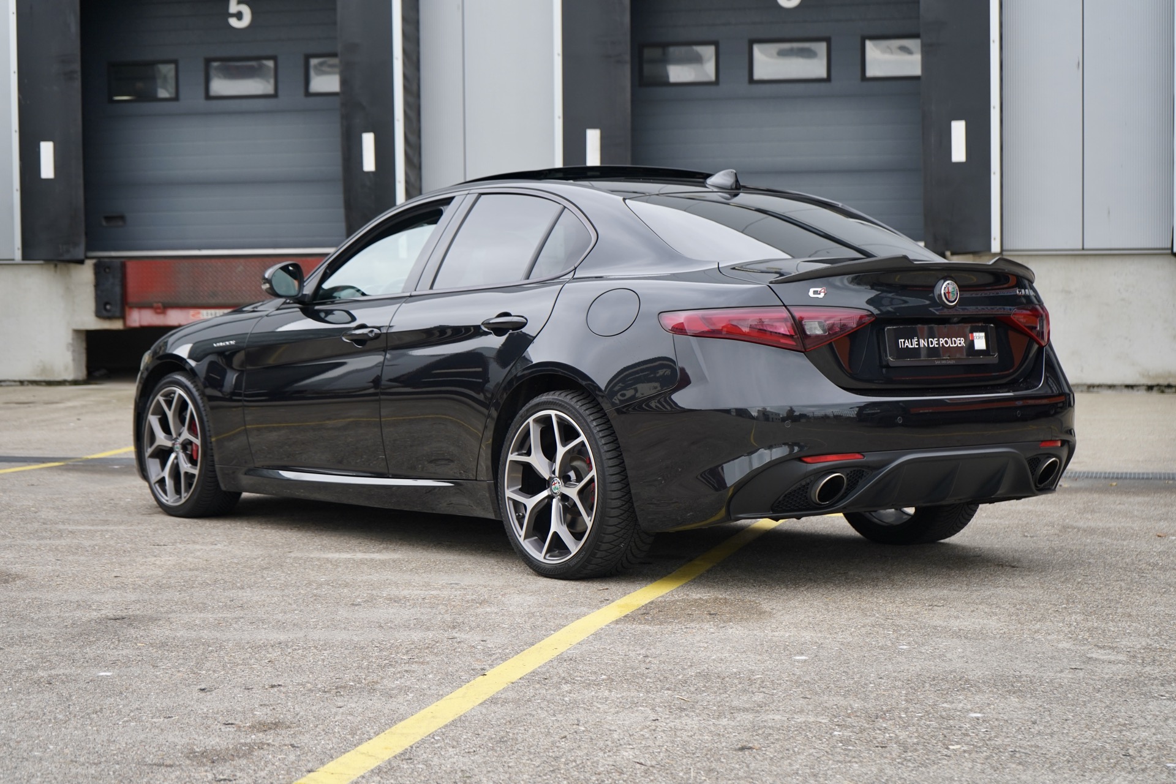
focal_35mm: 67
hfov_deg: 30.1
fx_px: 2188
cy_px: 392
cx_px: 588
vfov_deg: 20.3
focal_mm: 67
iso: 500
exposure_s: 1/160
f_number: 5.6
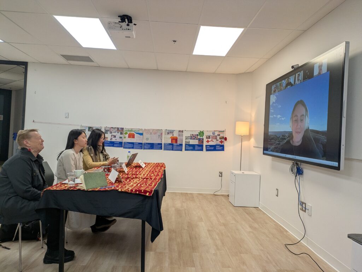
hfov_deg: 69.4
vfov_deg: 54.9
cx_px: 181
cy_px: 136
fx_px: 262
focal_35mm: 25
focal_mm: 5.43
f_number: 1.89
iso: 92
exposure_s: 1/120
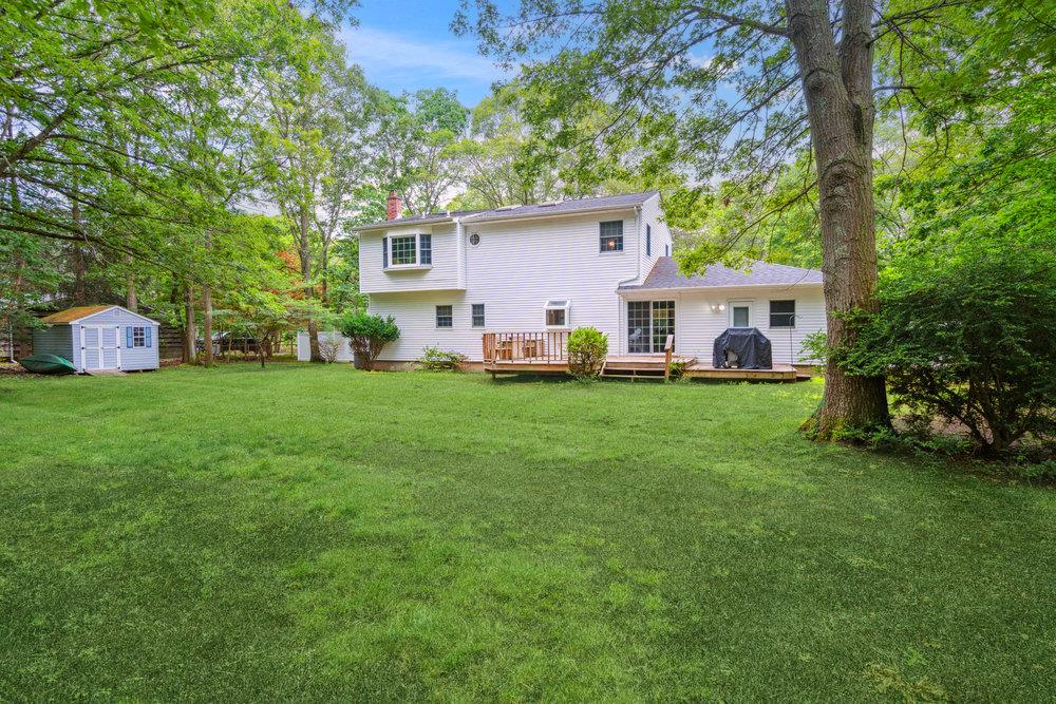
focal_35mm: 18
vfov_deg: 67.4
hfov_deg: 90.0
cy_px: 352
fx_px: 528
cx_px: 528
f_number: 5.6
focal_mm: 18
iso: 500
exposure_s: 1/125
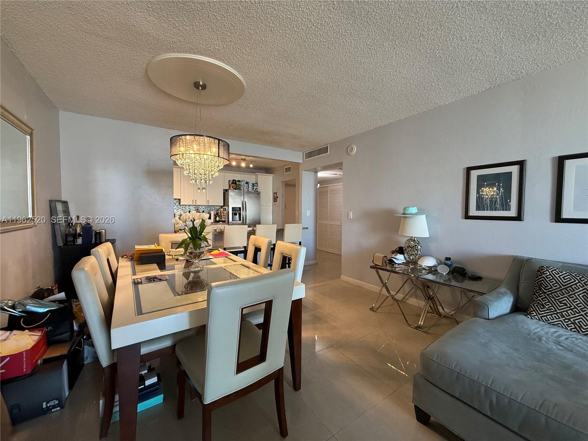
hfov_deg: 102.1
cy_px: 220
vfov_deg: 85.7
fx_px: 238
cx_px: 294
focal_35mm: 14
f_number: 2.2
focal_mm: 2.22
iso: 400
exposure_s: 1/120
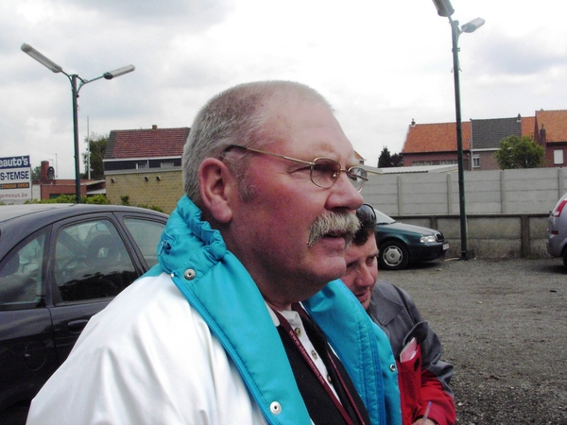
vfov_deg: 32.2
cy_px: 212
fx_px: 737
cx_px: 284
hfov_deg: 42.1
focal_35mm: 45
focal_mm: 7
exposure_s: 1/590
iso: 400
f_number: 8
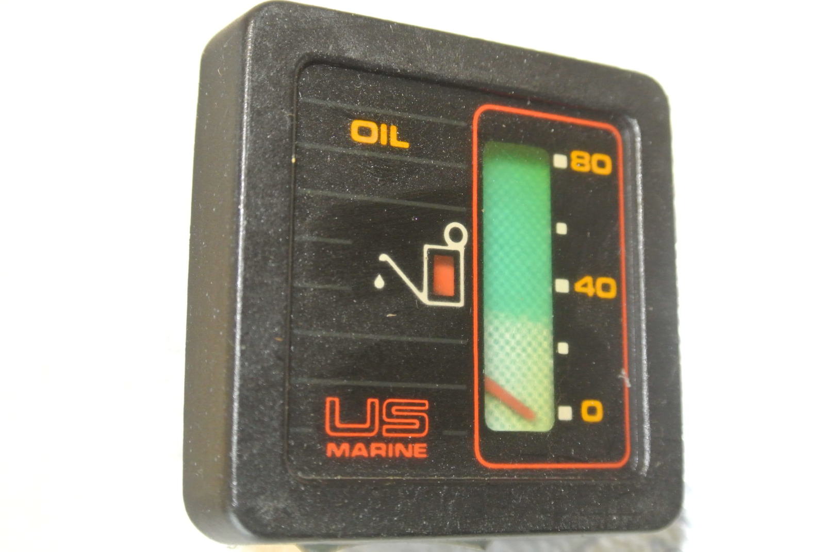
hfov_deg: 38.8
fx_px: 1170
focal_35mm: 51
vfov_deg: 26.6
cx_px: 412
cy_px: 276
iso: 1000
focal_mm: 18.9
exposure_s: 1/60
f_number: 4.8
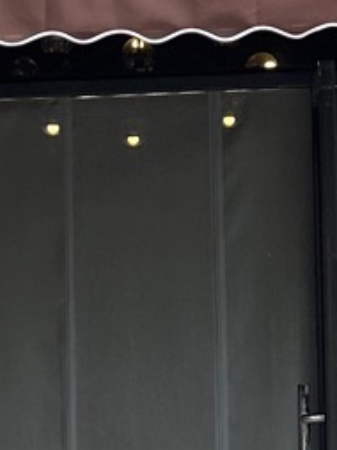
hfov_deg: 7.7
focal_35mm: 189
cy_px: -16
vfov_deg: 10.4
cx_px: 459
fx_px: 2457
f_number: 1.78
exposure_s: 1/887
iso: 80
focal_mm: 6.86
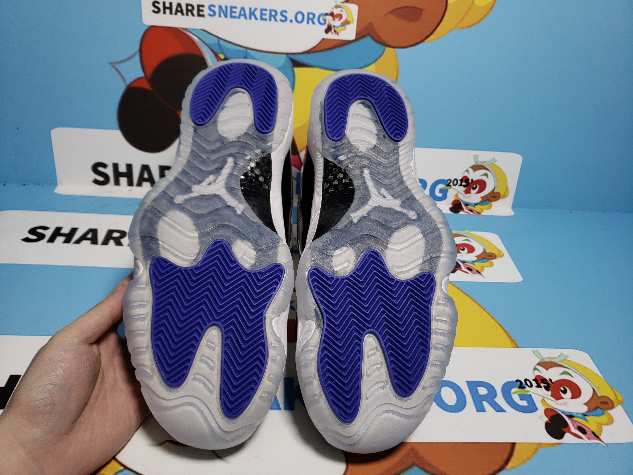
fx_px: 475
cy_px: 238
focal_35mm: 26
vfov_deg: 53.1
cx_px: 316
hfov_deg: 67.3
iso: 50
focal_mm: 4.3
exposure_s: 1/574
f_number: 1.5
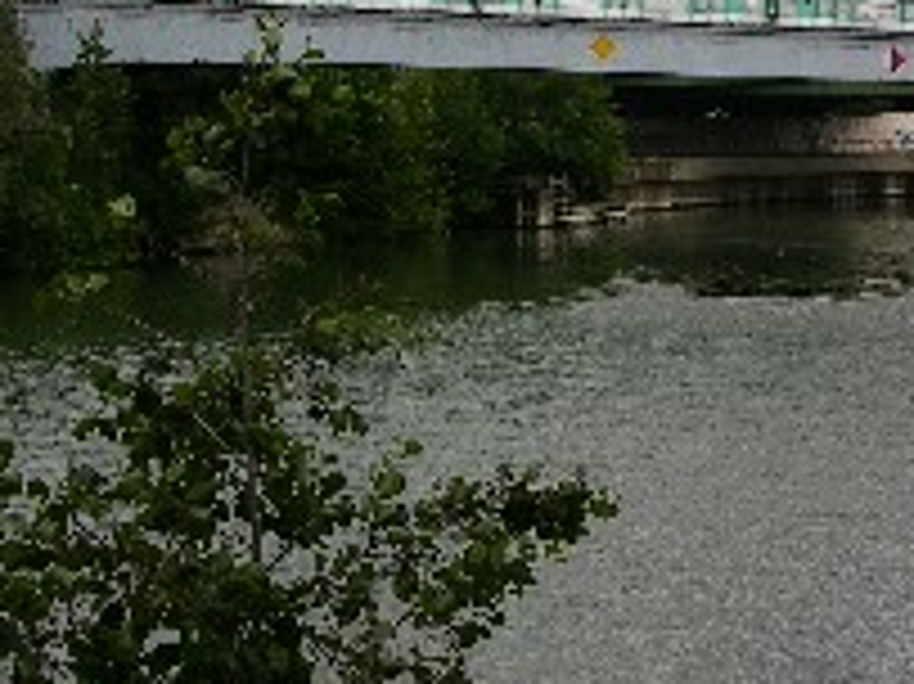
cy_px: 22
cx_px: 777
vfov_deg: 14.4
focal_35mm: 101
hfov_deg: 19.2
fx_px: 2665
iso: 50
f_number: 5
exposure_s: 1/65.8
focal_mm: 8.9
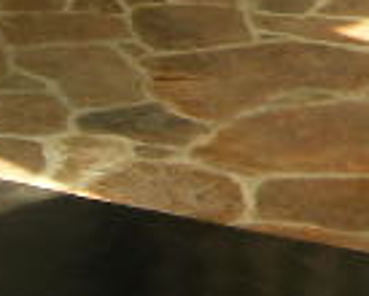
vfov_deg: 8.5
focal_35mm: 173
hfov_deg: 10.9
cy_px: -312
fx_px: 1892
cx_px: 477
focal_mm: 6.3
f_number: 3.2
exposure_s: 1/32.6
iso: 50
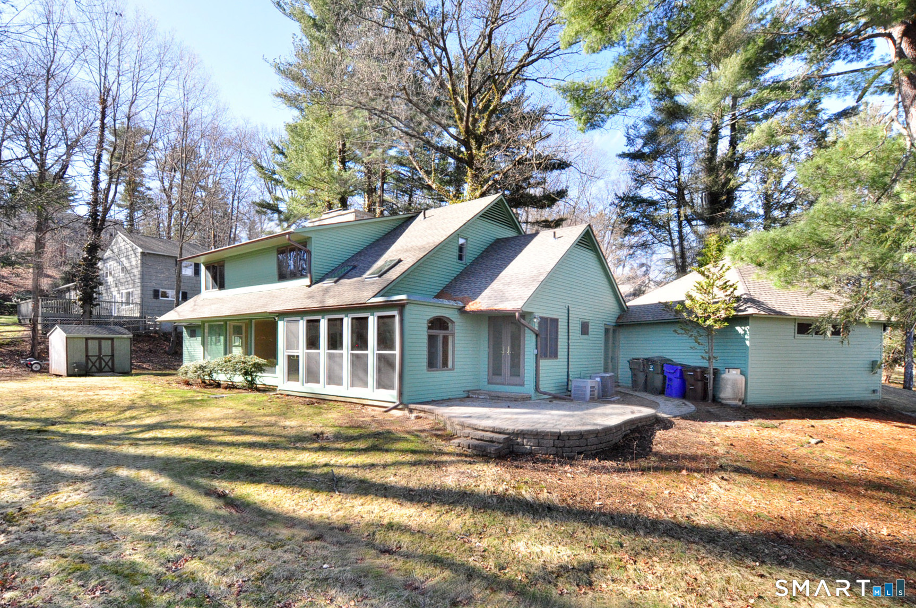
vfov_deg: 77.2
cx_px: 458
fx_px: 381
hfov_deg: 100.5
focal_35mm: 15
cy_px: 304
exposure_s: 1/250
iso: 1000
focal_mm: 10
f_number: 8
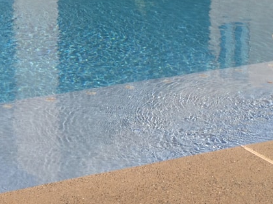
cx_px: 24
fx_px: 875
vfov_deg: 13.1
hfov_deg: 17.4
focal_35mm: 111
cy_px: -7
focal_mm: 4.28
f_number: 2.4
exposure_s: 1/986
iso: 50
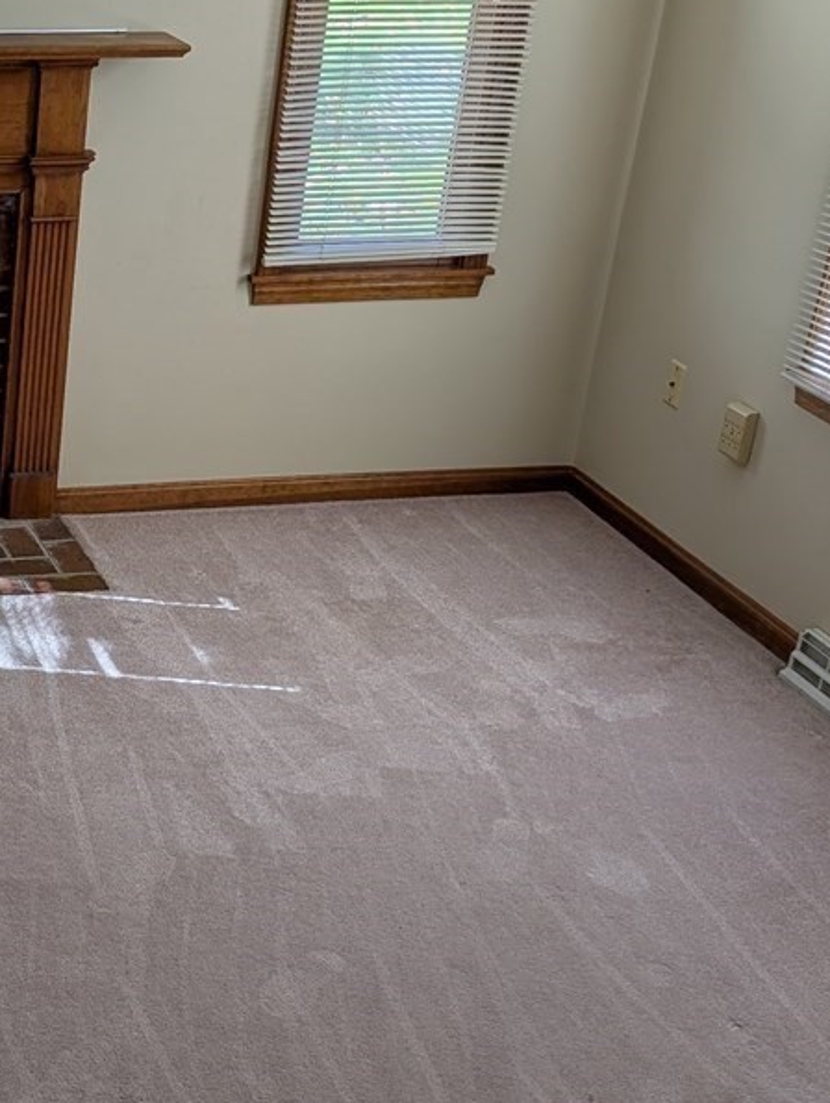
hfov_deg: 21.9
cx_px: -175
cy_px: 630
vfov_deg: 31.1
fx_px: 1977
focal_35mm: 62
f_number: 1.68
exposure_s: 1/752
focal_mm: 6.9
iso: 23
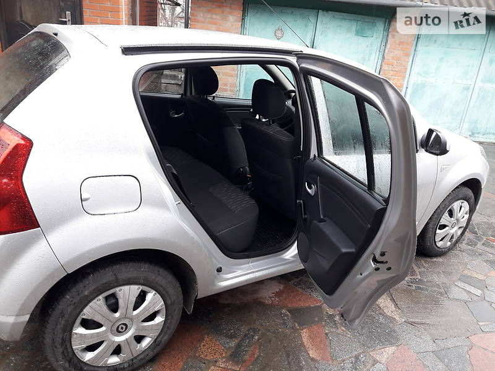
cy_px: 186
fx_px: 400
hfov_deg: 63.4
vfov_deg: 49.7
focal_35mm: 28
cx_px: 248
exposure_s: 1/100
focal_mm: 3.7
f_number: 1.9
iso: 50
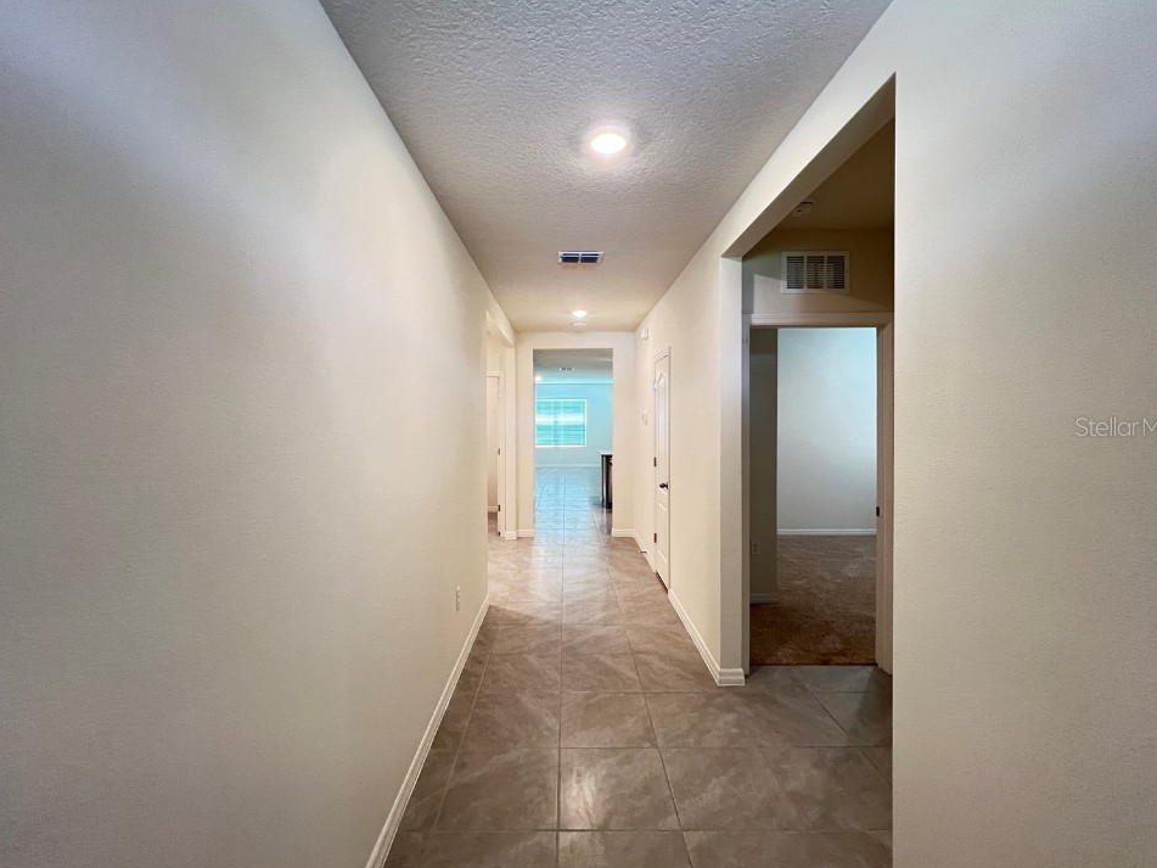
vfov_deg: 85.7
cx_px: 567
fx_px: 468
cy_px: 426
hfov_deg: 102.1
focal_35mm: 14
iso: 400
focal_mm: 1.57
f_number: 1.8
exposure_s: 1/60
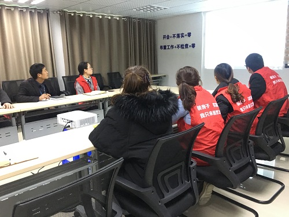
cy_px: 108
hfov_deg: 61.7
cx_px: 144
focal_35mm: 29
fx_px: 242
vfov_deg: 48.2
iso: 160
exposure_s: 1/8
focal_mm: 4.15
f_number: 2.2
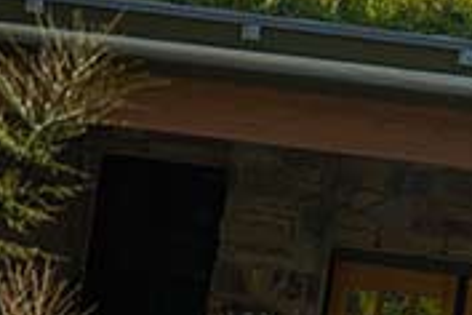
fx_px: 3015
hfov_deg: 8.9
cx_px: 539
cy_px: 210
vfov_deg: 6.0
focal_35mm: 230
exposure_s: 1/500
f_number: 6.7
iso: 400
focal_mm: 70
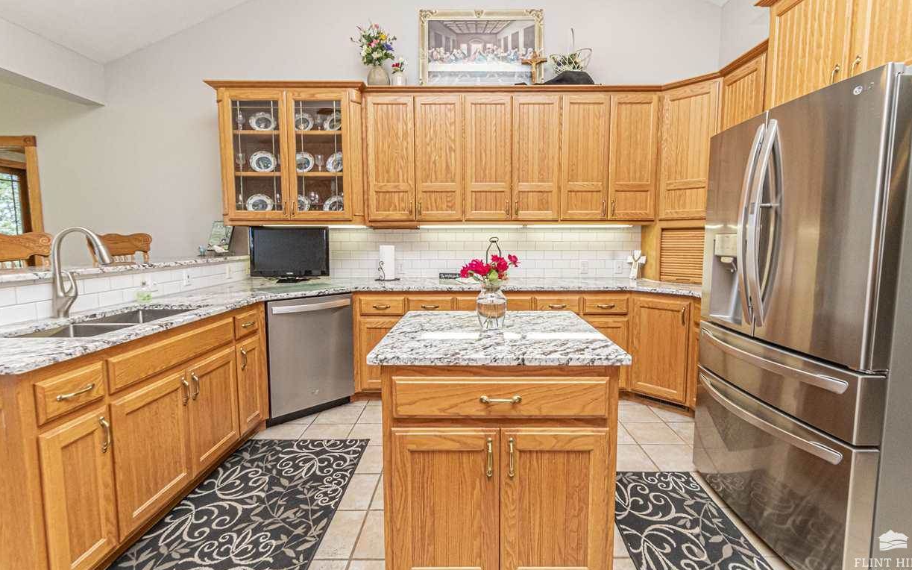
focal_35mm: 16
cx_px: 462
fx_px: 398
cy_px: 270
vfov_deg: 71.2
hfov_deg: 97.8
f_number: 13
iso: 1250
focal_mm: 10
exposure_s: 1/60
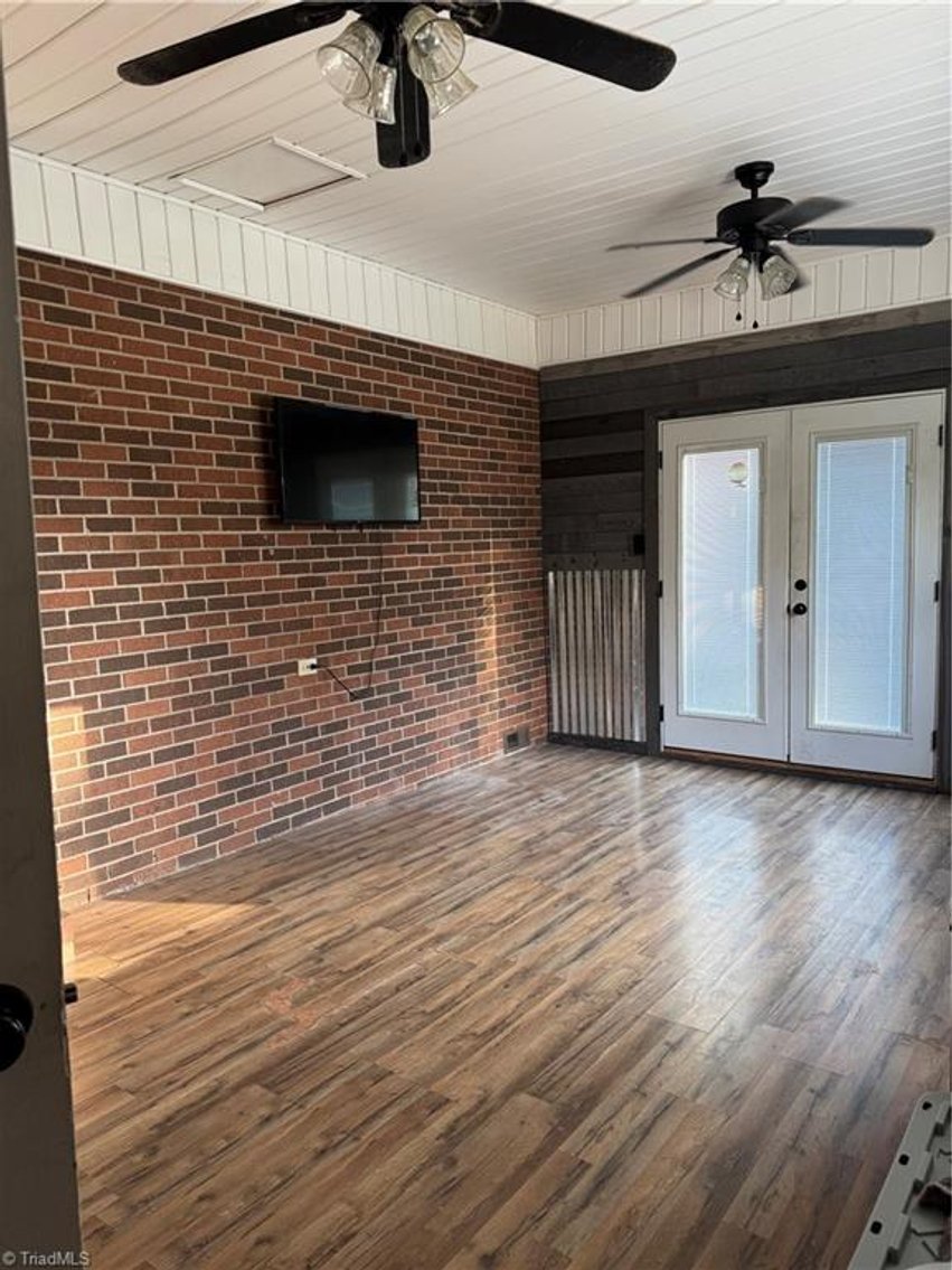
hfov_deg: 56.8
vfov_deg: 71.6
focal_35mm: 24
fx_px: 880
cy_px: 635
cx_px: 476
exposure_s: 1/60
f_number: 1.78
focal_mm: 6.76
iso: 250
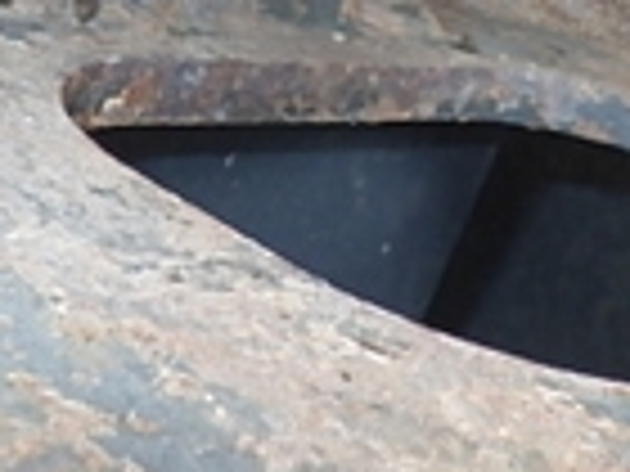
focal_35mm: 96
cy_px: -135
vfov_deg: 14.8
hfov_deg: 20.3
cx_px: 486
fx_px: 1747
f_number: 4.2
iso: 250
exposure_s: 1/40
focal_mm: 5
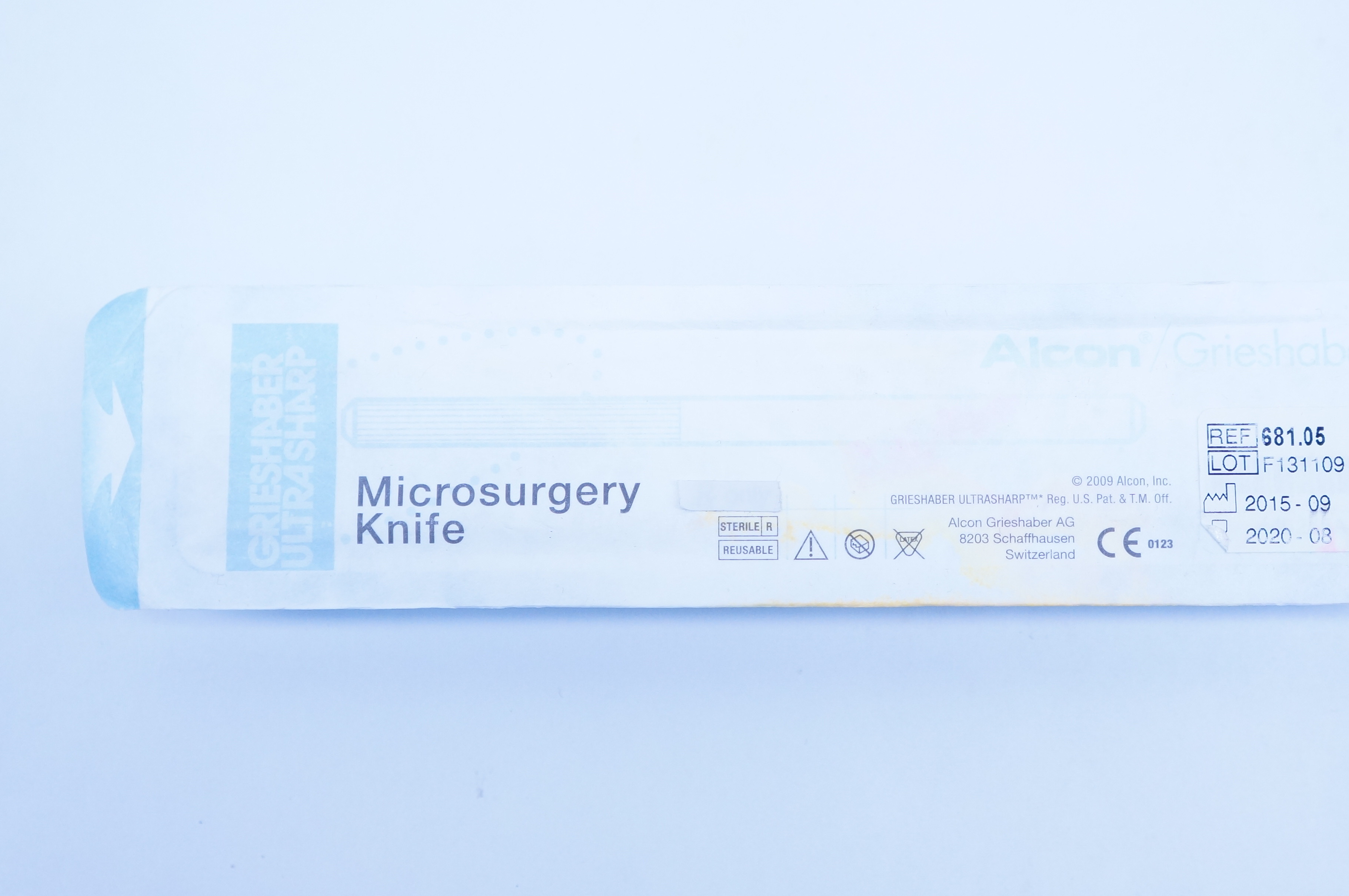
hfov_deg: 34.1
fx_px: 2196
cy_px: 454
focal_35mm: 59
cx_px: 770
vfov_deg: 23.1
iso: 800
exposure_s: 1/250
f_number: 4.5
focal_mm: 29
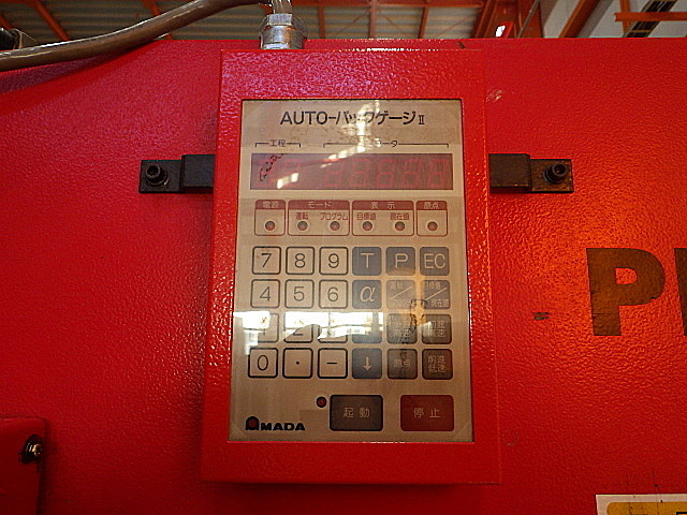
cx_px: 344
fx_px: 556
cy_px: 258
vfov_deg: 49.7
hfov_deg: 63.4
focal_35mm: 28
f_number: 3.5
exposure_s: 1/45
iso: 250
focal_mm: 5
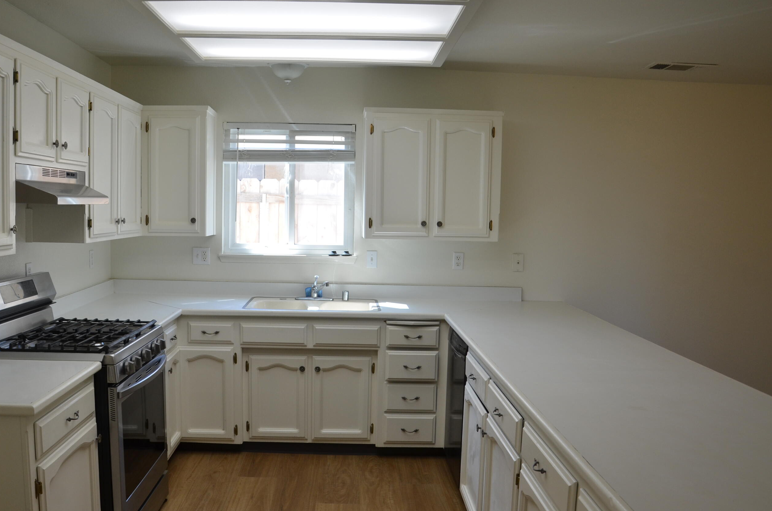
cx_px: 351
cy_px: 273
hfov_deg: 58.7
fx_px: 685
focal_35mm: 32
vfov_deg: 40.9
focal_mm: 18
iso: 320
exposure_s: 1/125
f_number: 5.6
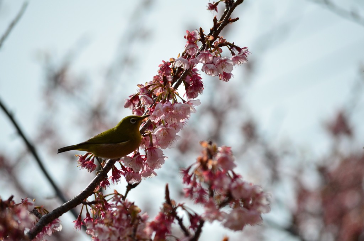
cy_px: 120
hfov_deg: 6.9
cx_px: 182
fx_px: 3027
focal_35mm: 300
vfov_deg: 4.6
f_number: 6.3
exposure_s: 1/4000
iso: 800
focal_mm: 200
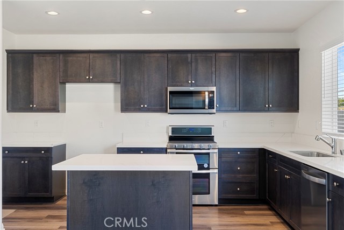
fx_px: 334
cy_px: 115
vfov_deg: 37.9
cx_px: 172
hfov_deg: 54.4
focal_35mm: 35
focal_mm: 35
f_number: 22
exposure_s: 25
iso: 40
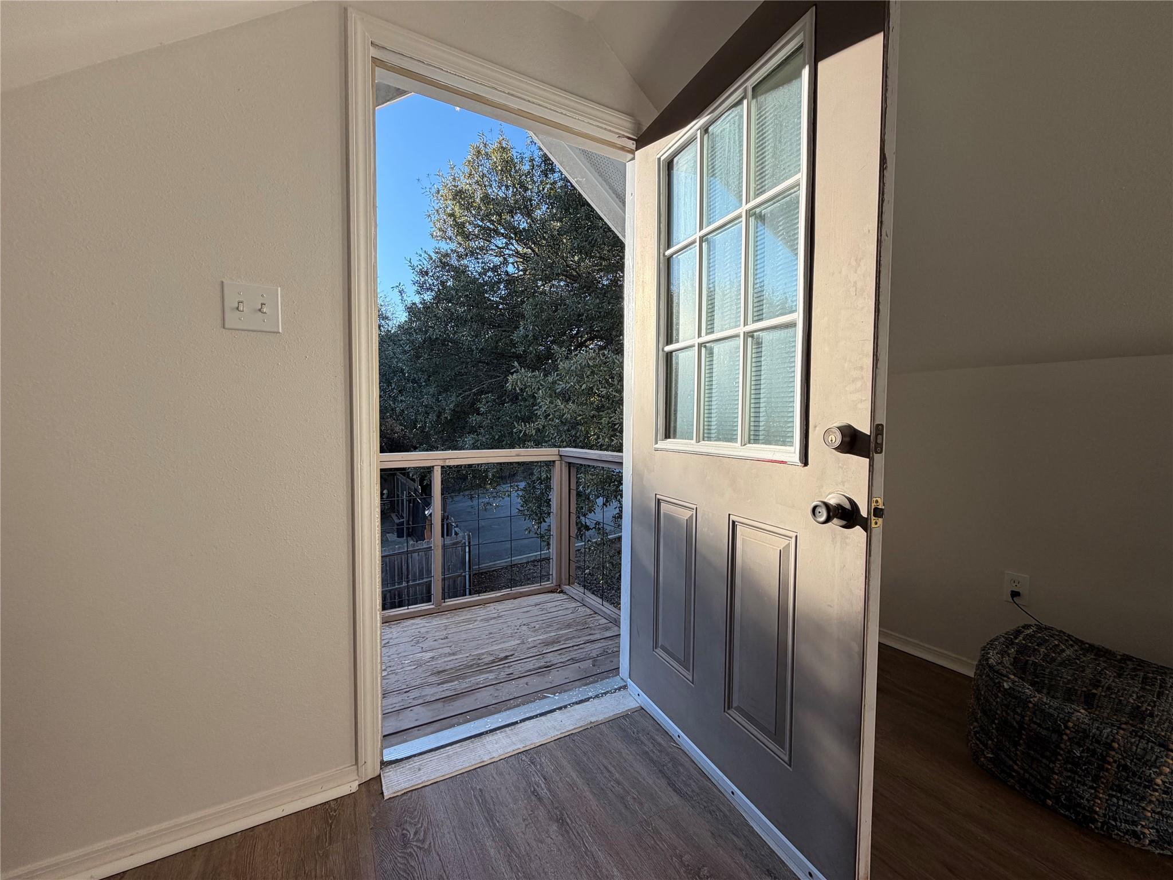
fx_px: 474
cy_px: 440
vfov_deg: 85.7
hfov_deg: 102.1
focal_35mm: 14
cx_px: 586
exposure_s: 1/502
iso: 64
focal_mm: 2.22
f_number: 2.2
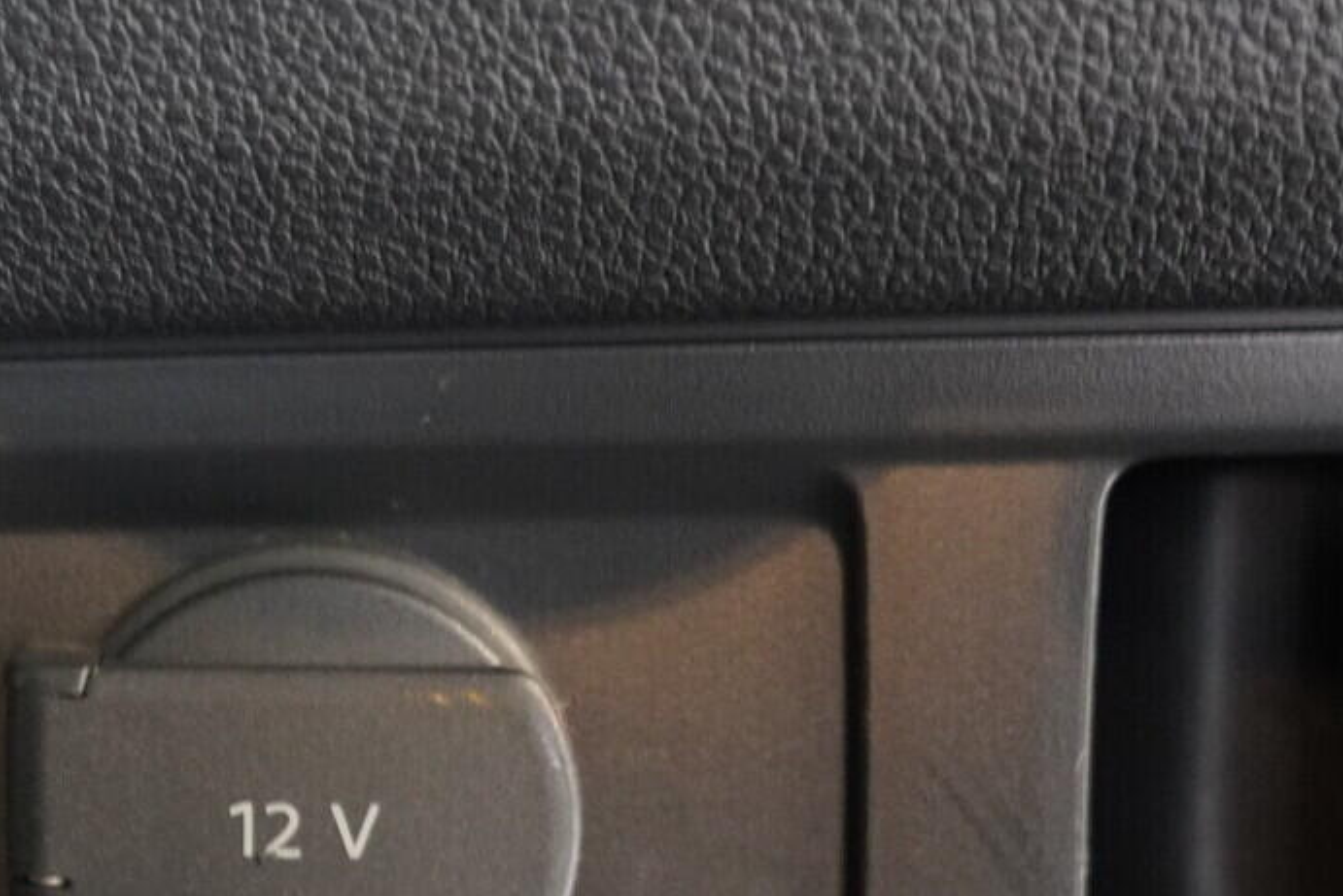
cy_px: 709
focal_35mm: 75
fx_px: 2798
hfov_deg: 26.5
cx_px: 274
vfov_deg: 18.0
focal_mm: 24
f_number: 2.8
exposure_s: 1/40
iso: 5000
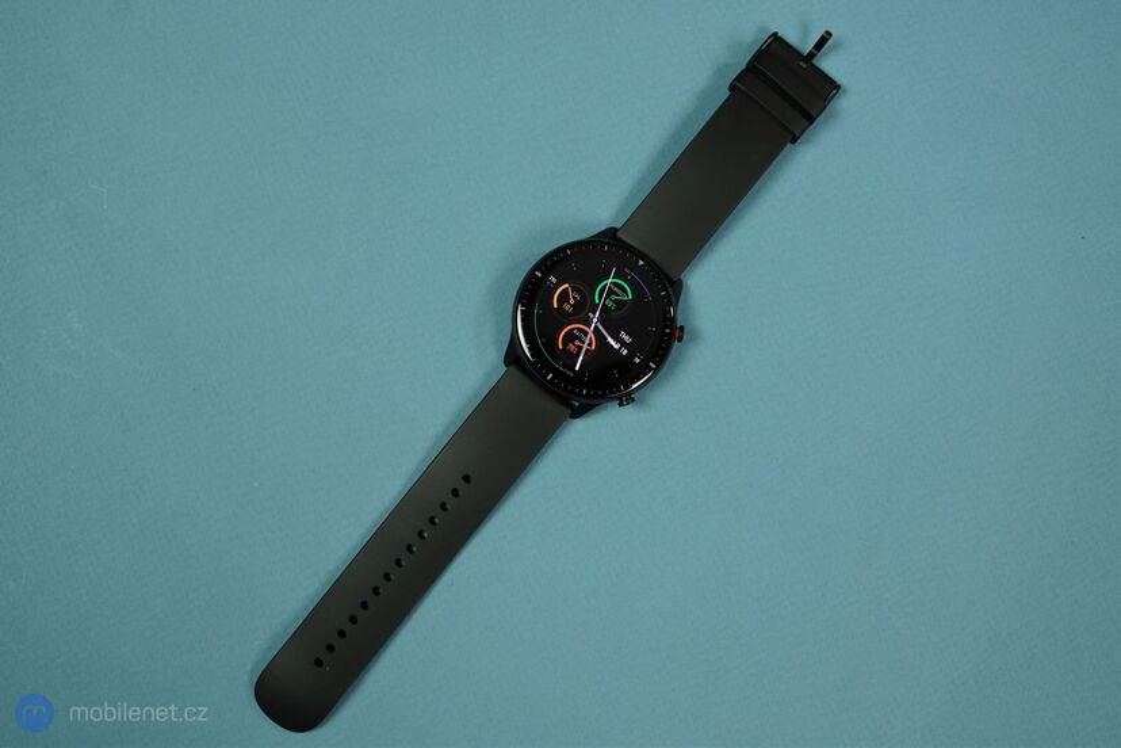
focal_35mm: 38
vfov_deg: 35.1
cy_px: 374
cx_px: 560
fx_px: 1183
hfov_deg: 50.7
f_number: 5
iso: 640
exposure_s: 1/160
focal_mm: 38
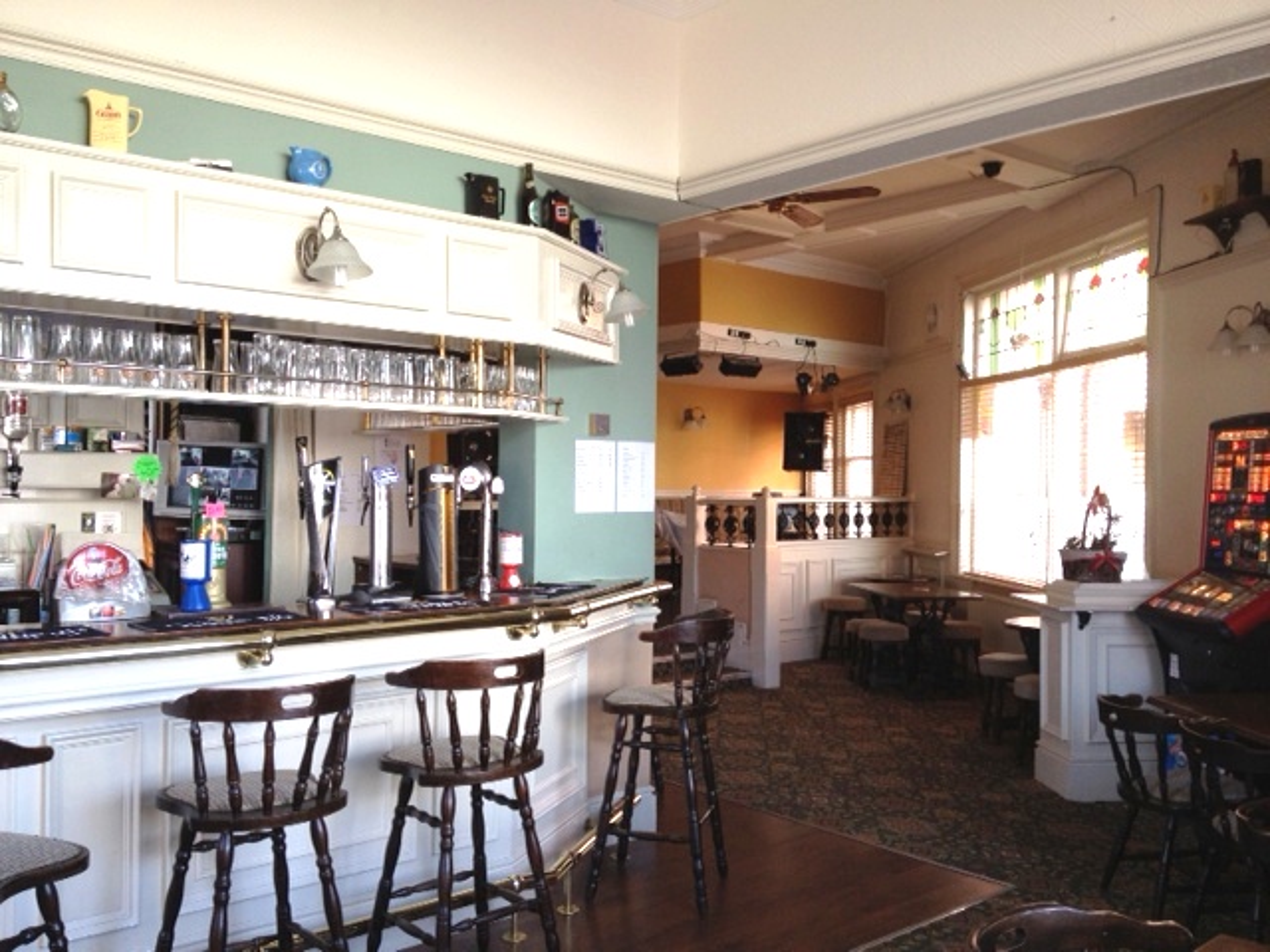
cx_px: 635
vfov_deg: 40.7
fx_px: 1284
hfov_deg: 52.6
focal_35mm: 35
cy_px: 476
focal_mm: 4.28
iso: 80
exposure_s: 1/40
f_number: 2.4
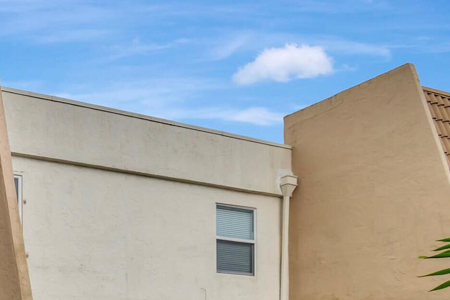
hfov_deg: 34.5
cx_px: -133
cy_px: 375
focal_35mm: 40
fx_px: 500
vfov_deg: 28.4
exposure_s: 1/800
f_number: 8
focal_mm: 10
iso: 500
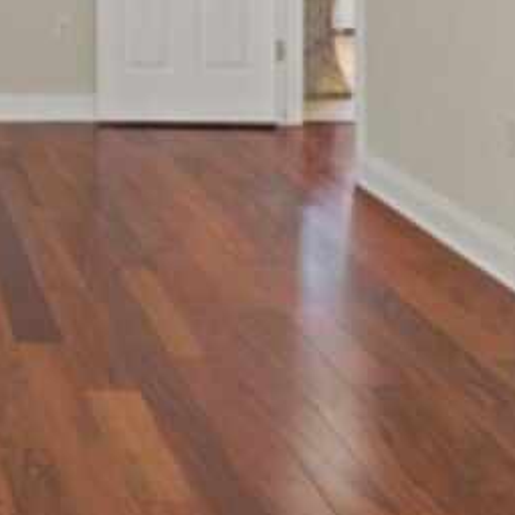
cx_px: -149
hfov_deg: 23.8
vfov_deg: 24.8
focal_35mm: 64
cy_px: -65
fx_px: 1077
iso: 400
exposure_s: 1/3
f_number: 7.1
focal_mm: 10
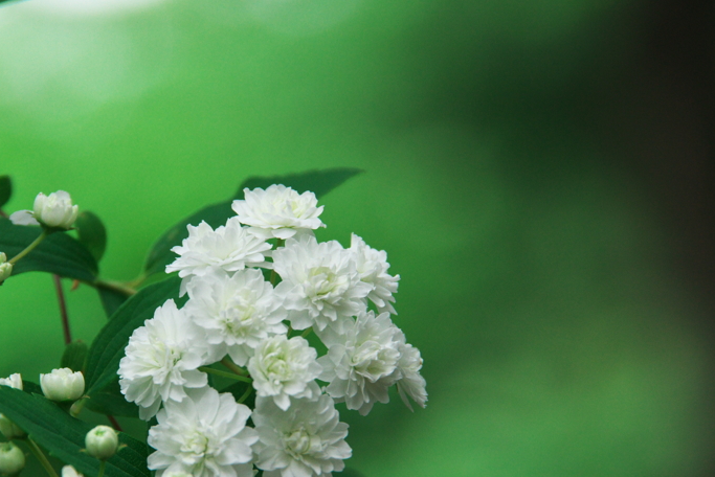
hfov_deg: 6.8
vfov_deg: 4.6
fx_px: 6000
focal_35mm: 302
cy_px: 306
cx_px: 206
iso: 800
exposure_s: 1/200
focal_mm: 135
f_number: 5.6
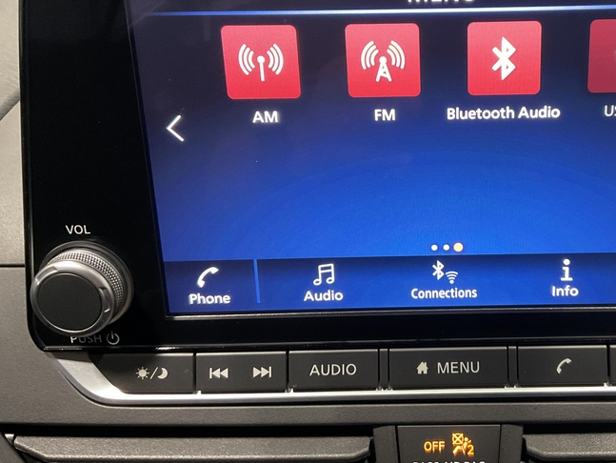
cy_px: 167
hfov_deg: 42.9
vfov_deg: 33.4
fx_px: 766
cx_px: 437
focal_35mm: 43
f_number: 1.8
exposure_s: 1/40
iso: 200
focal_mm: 3
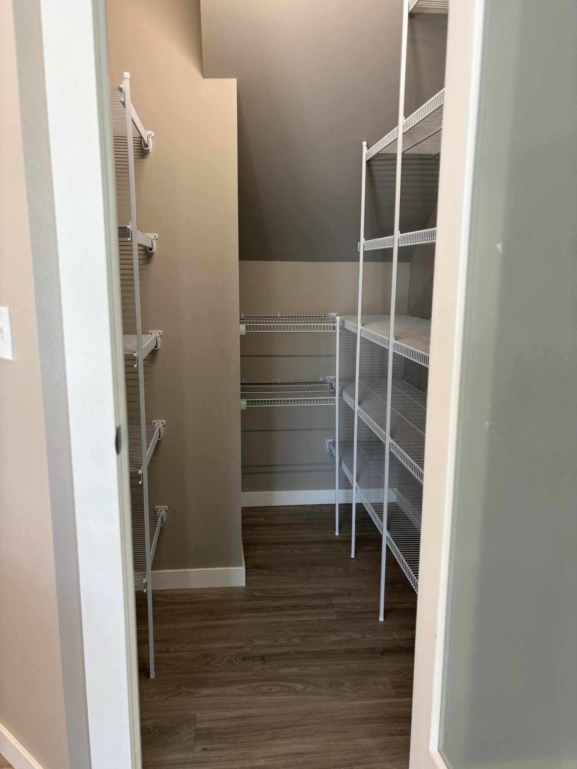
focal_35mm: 26
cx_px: 288
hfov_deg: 53.1
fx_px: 578
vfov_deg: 67.3
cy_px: 384
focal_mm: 5.96
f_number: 1.6
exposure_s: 1/60
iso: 80
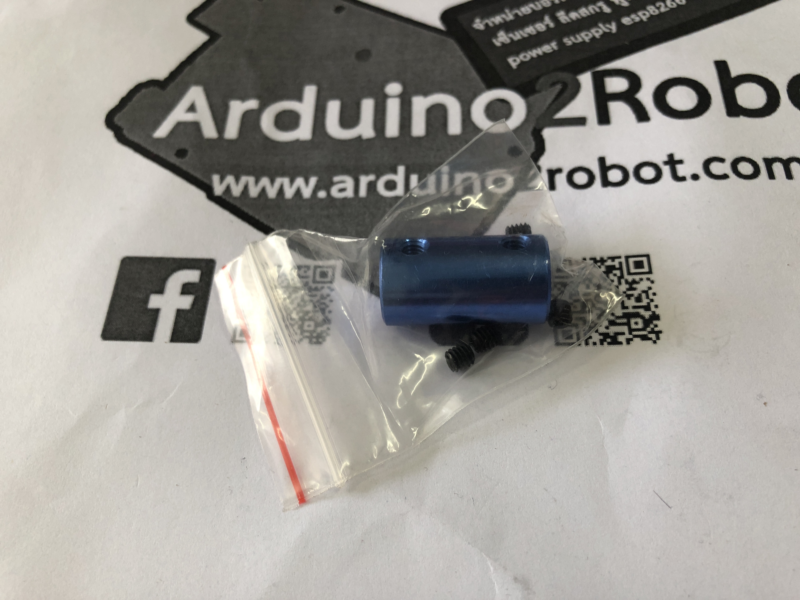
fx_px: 647
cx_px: 400
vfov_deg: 49.7
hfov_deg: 63.4
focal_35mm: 28
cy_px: 300
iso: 32
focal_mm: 3.99
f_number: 1.8
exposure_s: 1/20
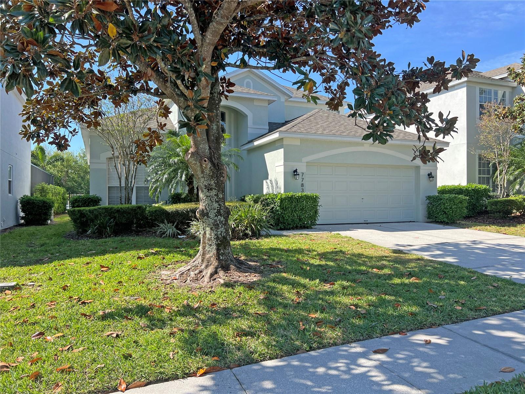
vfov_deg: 53.1
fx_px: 394
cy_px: 197
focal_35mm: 26
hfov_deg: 67.3
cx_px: 262
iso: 50
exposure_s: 1/1621
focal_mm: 5.7
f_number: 1.5
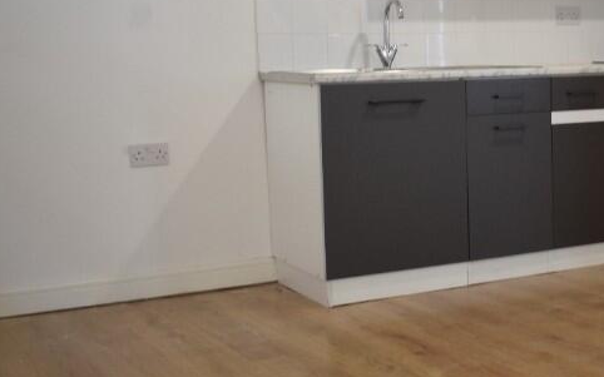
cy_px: 150
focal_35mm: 65
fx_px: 1070
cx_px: 549
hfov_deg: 30.1
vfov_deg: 20.0
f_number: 4
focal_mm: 20
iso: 560
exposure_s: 1/60
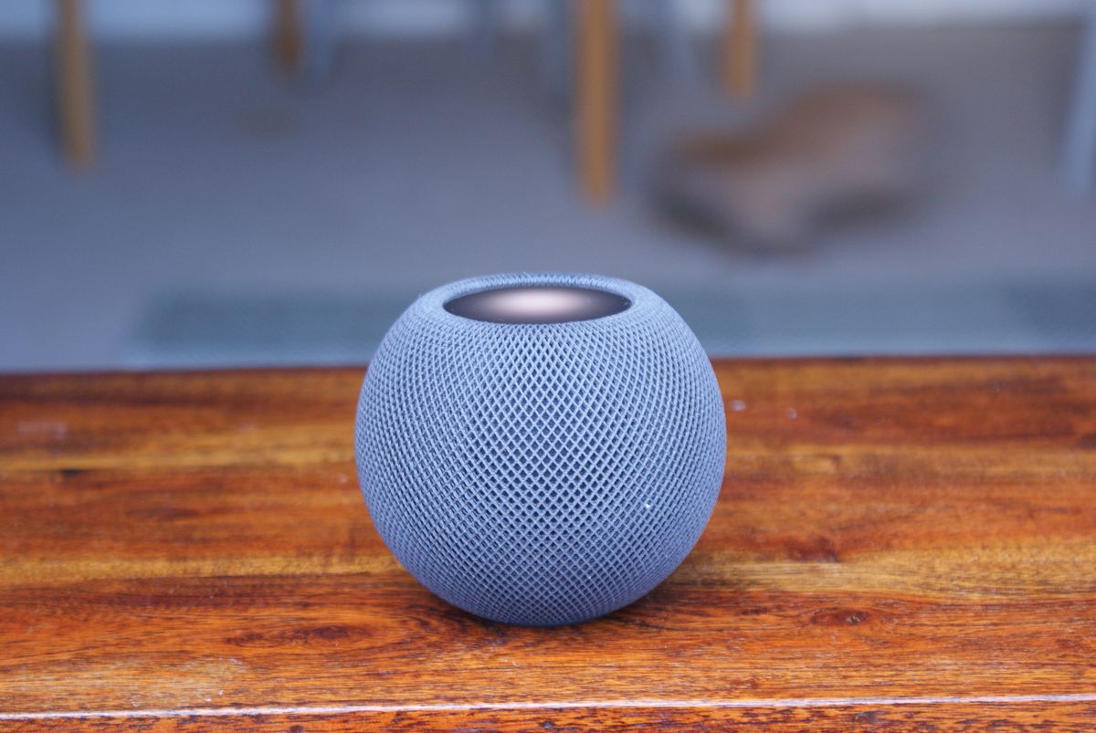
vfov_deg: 13.1
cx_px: 548
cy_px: 366
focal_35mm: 105
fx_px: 3200
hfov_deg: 19.4
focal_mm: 70
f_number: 5.6
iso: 400
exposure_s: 1/25
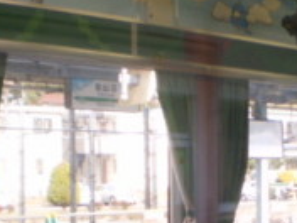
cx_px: 253
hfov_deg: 21.0
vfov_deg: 15.5
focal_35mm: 92
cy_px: 260
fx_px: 789
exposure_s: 1/50
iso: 64
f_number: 3.1
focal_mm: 6.3
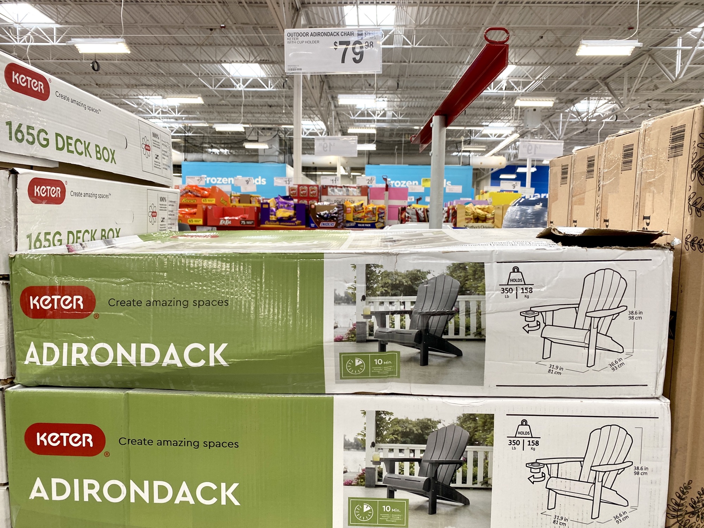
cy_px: 264
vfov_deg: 53.1
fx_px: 529
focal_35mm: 26
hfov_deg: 67.3
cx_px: 352
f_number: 1.8
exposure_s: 1/121
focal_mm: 4.25
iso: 64
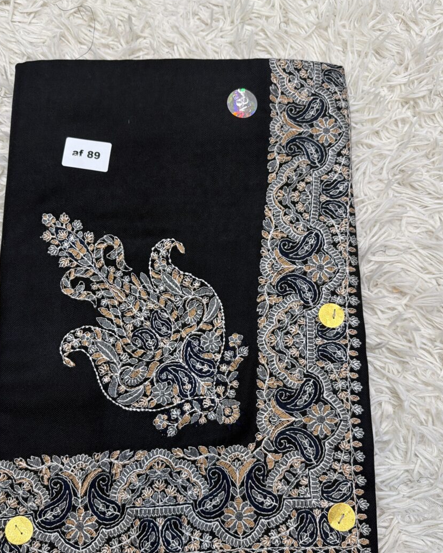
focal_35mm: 30
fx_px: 492
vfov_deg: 58.7
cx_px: 182
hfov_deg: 48.3
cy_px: 295
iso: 80
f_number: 1.78
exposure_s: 1/100
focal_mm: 6.76
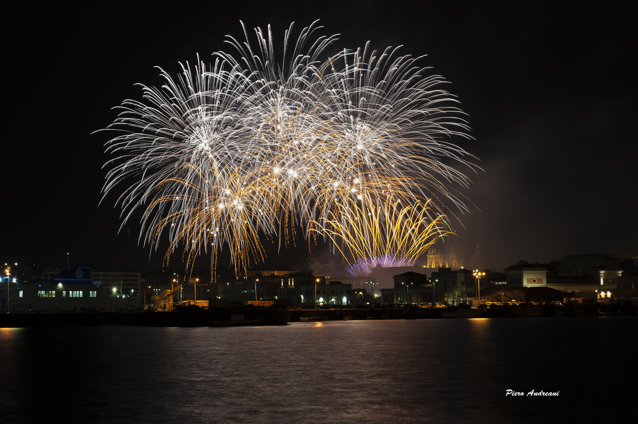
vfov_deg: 19.4
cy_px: 212
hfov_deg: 28.9
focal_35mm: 70
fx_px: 1240
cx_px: 319
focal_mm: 70
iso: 125
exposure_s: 8
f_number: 13
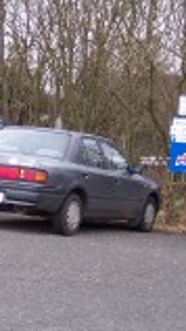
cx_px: -94
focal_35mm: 105
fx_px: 920
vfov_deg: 20.4
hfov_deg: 11.1
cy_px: 176
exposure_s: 1/30
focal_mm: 8
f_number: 2.8
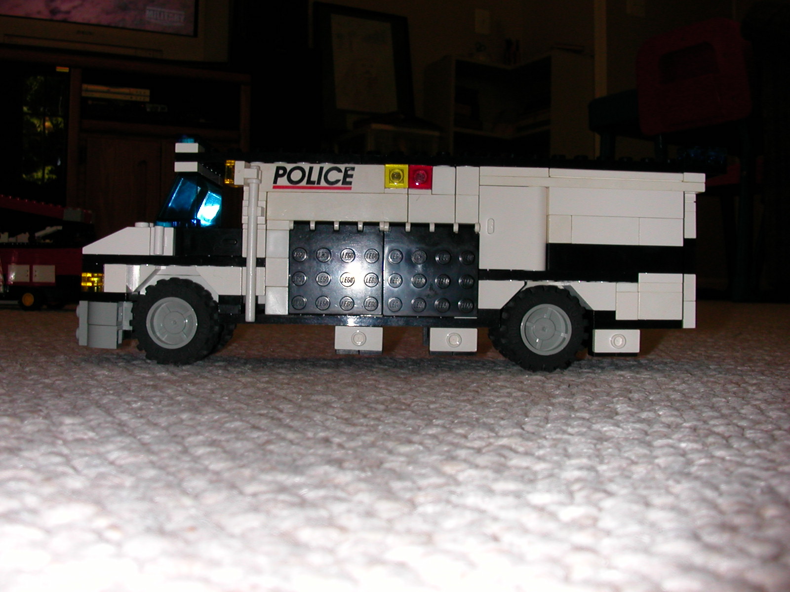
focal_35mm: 37
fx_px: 844
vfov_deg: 38.7
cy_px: 296
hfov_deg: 50.1
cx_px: 395
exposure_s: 1/59.9
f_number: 4.5
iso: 100
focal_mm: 5.6
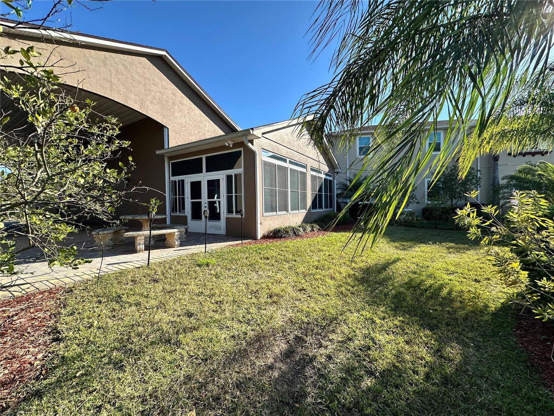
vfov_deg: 85.7
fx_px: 224
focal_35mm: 14
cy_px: 208
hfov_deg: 102.1
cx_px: 277
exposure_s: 1/997
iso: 40
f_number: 2.2
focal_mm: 2.22
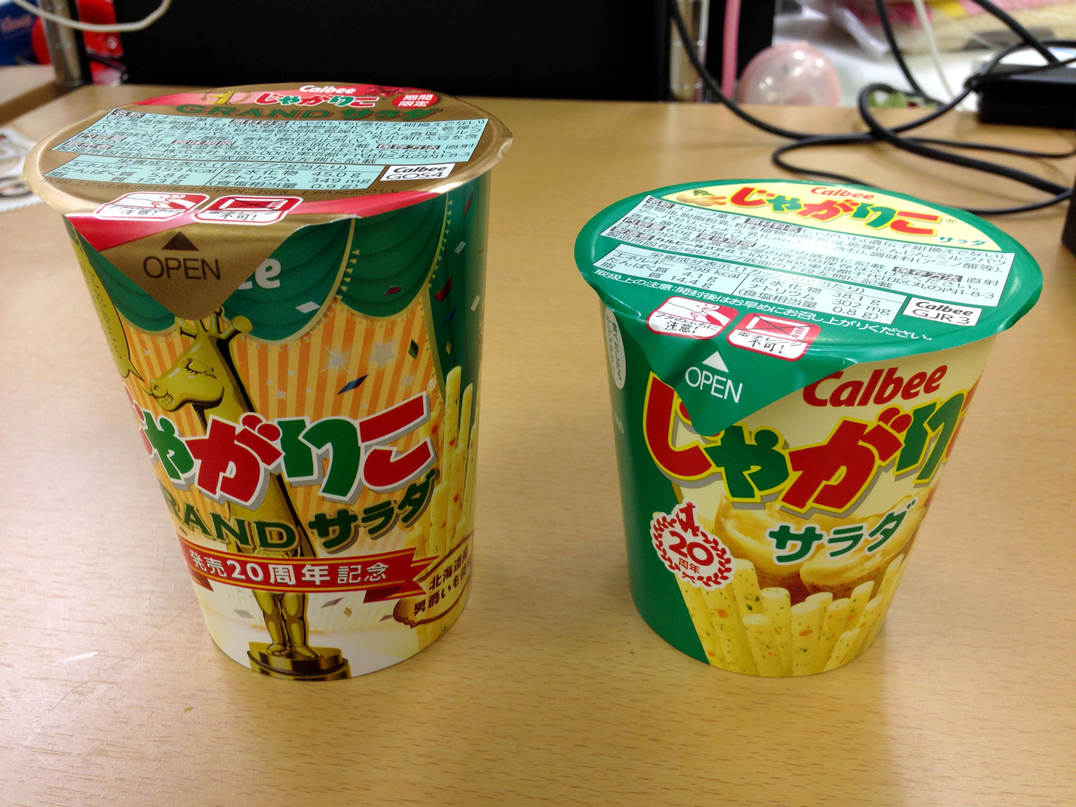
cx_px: 538
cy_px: 404
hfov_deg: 55.4
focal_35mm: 33
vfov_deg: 42.9
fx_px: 1026
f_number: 2.4
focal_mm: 4.12
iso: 50
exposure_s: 1/24
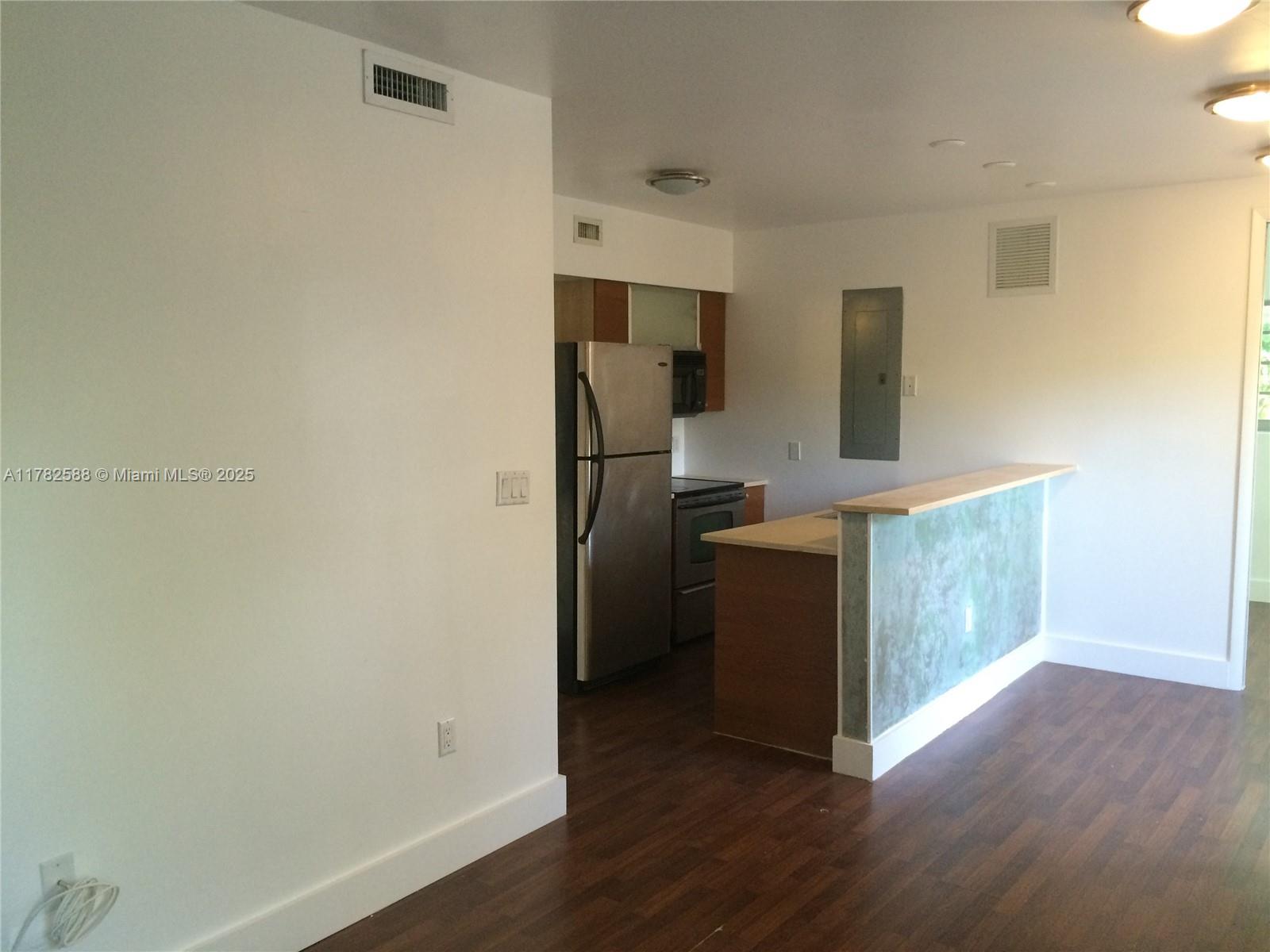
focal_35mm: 29
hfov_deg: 61.7
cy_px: 476
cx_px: 635
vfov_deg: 48.2
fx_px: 1064
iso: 200
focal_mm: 4.15
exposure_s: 1/30
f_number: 2.2
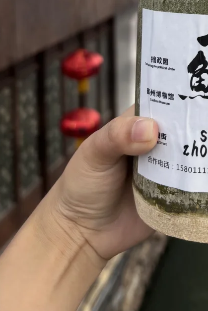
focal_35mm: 62
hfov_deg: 20.6
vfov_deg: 29.3
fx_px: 537
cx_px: 245
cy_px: -29
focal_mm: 5.96
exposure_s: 1/1642
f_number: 1.6
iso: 50
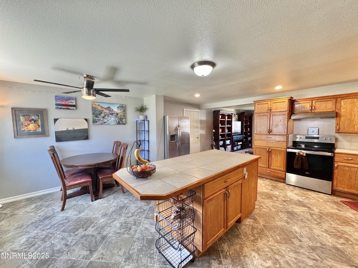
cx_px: 179
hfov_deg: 102.1
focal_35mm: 14
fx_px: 145
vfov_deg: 85.7
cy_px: 134
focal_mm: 2.22
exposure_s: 1/120
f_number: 2.2
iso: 250
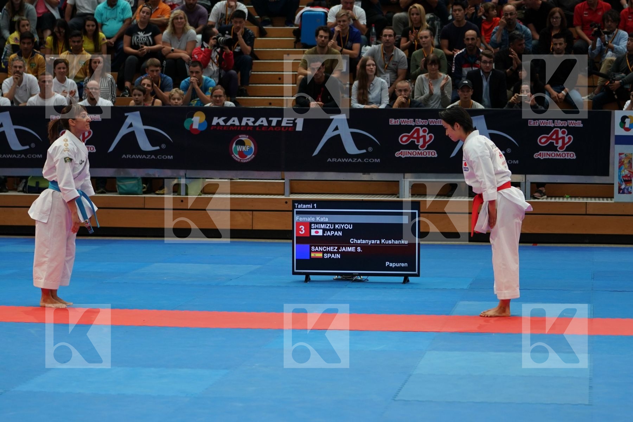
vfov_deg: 13.0
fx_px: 1846
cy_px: 211
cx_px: 316
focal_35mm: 105
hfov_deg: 19.5
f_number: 2.8
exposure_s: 1/500
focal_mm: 70
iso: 640
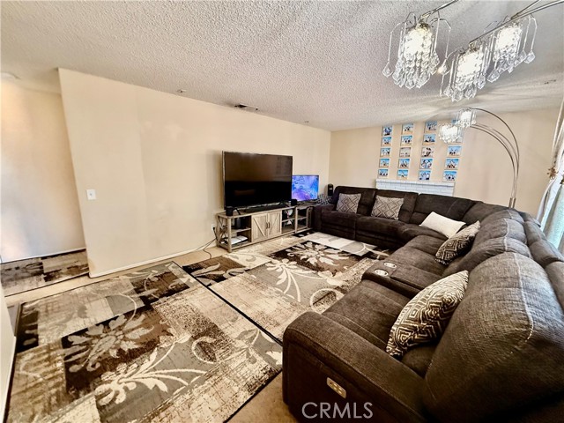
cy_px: 212
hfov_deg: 102.1
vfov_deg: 85.7
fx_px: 228
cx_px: 282
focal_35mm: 14
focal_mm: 2.22
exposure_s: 1/60
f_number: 2.2
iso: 800
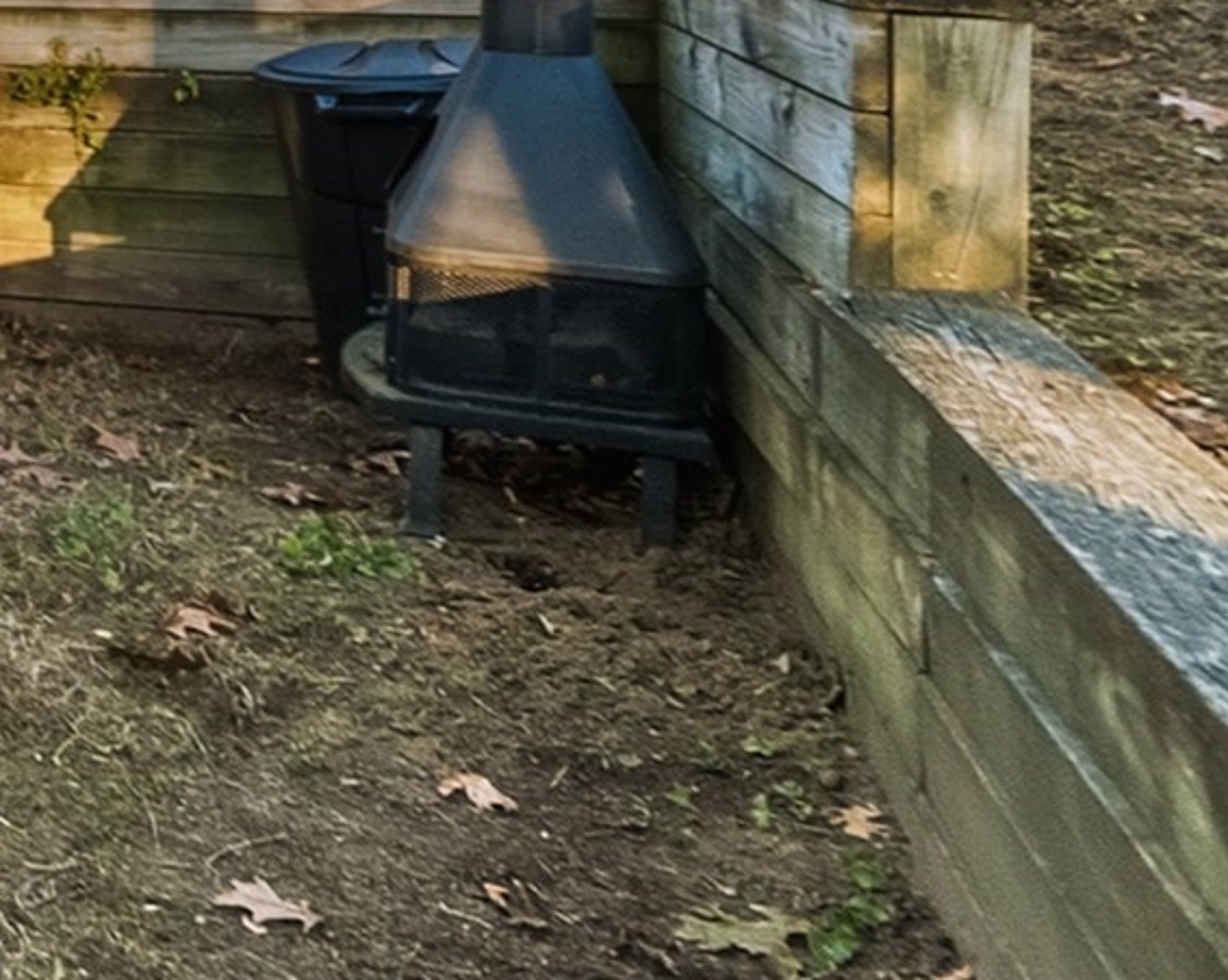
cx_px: -870
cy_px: -209
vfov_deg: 26.3
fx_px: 1852
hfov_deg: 23.4
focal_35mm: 51
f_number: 6.3
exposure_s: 1/1600
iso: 640
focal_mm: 10
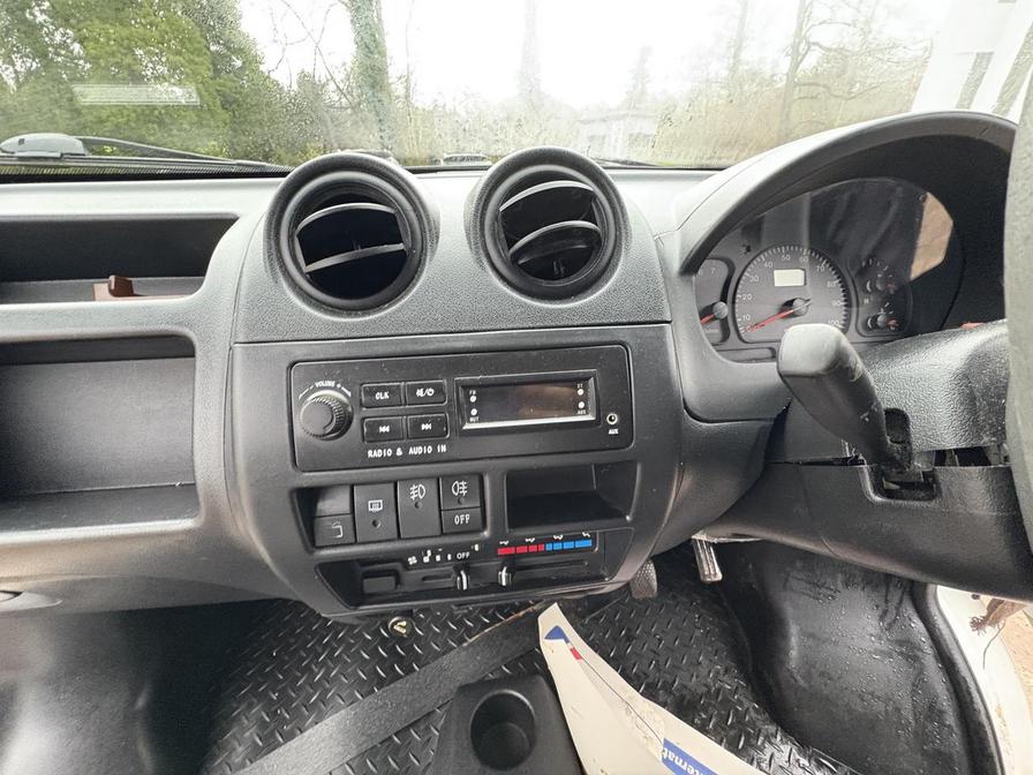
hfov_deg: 102.1
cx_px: 516
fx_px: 418
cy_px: 388
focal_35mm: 14
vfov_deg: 85.7
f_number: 2.2
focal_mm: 2.22
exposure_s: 1/60
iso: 640
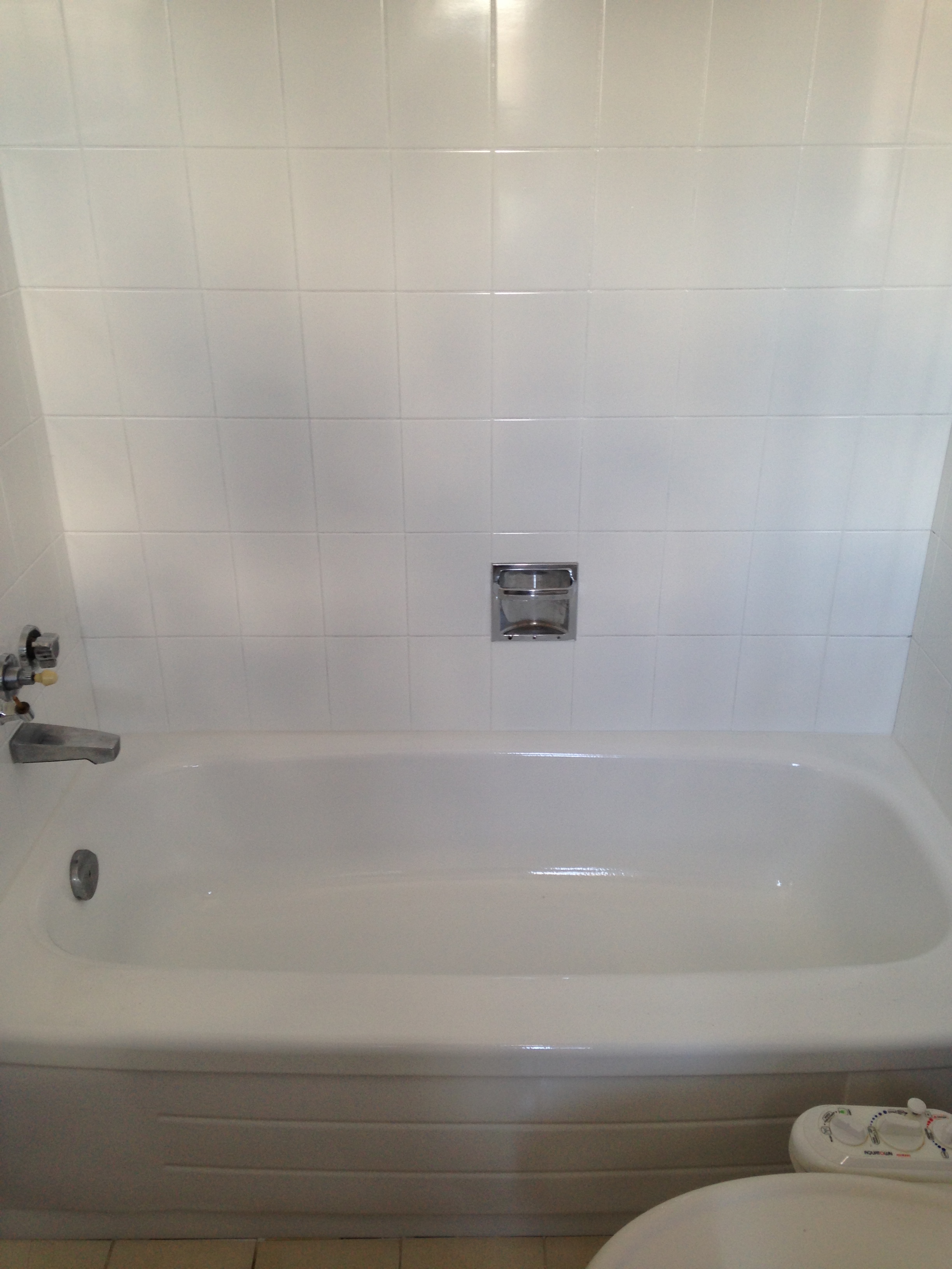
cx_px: 476
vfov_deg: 55.4
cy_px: 634
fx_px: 1210
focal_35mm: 33
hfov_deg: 42.9
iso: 50
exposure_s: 1/20
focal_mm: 4.12
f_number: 2.4
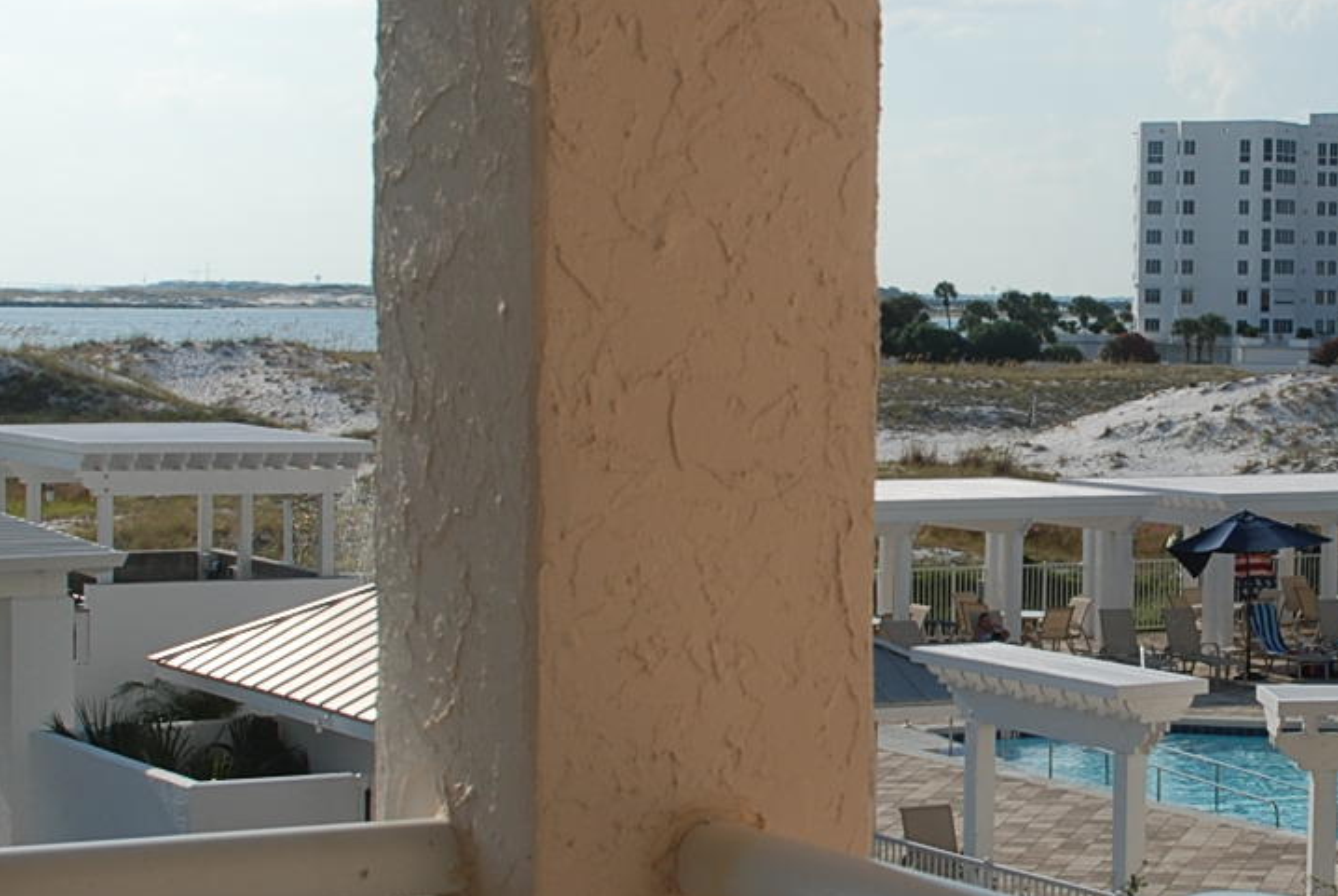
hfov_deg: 22.4
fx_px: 3313
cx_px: 1142
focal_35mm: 89
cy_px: 441
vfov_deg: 15.4
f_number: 9
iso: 100
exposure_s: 1/320
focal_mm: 22
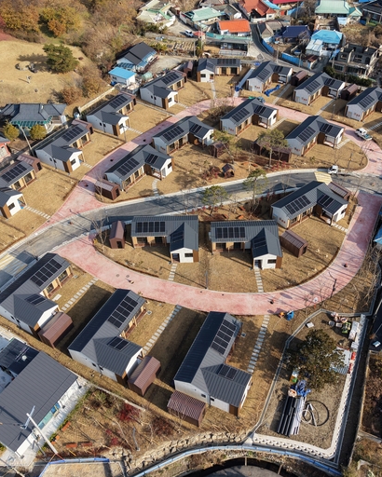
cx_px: 213
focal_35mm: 32
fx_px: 452
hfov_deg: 45.7
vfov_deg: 55.6
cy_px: 241
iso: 240
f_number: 1.8
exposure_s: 1/3200
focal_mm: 8.67
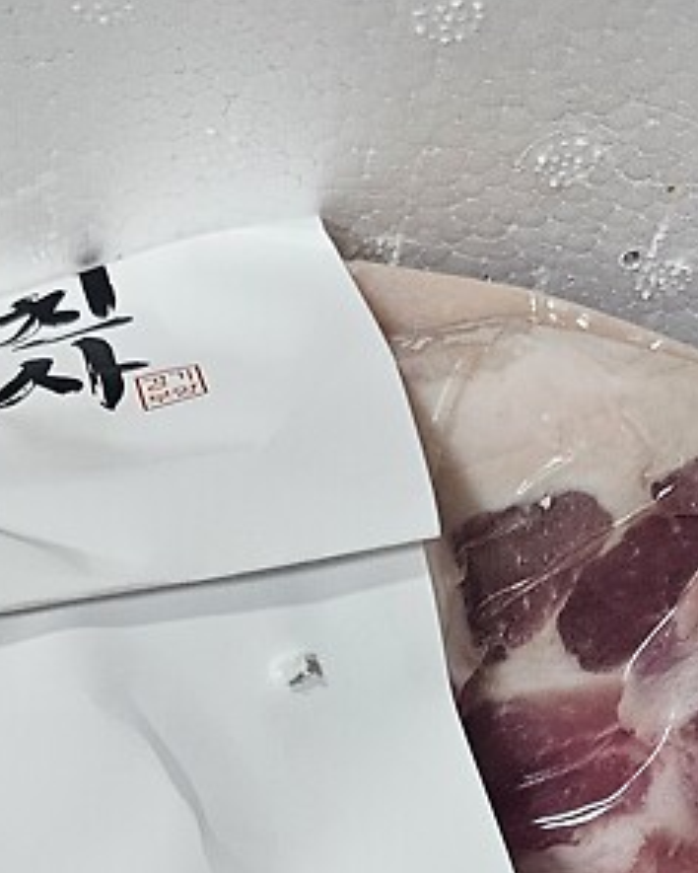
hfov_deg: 22.6
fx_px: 1730
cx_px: 177
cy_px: 1139
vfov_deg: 24.6
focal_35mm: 67
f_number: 1.7
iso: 640
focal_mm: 6.3
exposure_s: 1/120
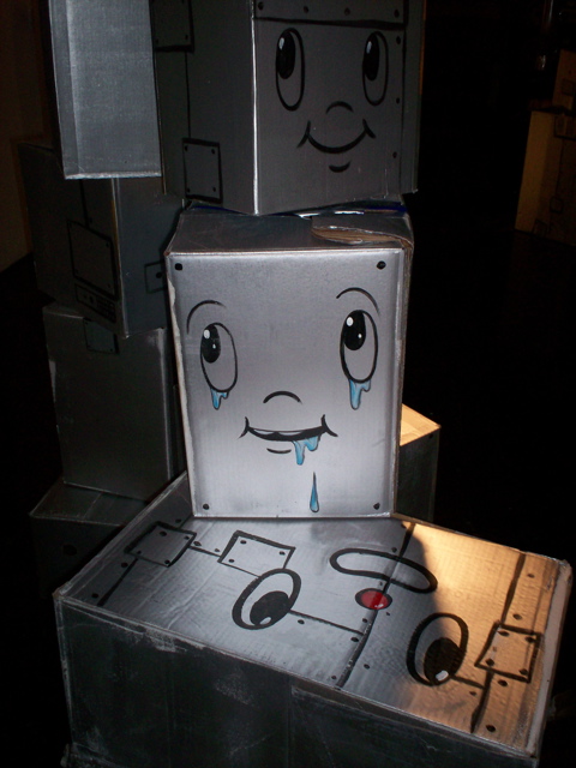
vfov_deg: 51.4
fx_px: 799
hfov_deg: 39.7
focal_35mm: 36
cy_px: 384
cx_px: 288
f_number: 4.5
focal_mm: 6
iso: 140
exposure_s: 1/60
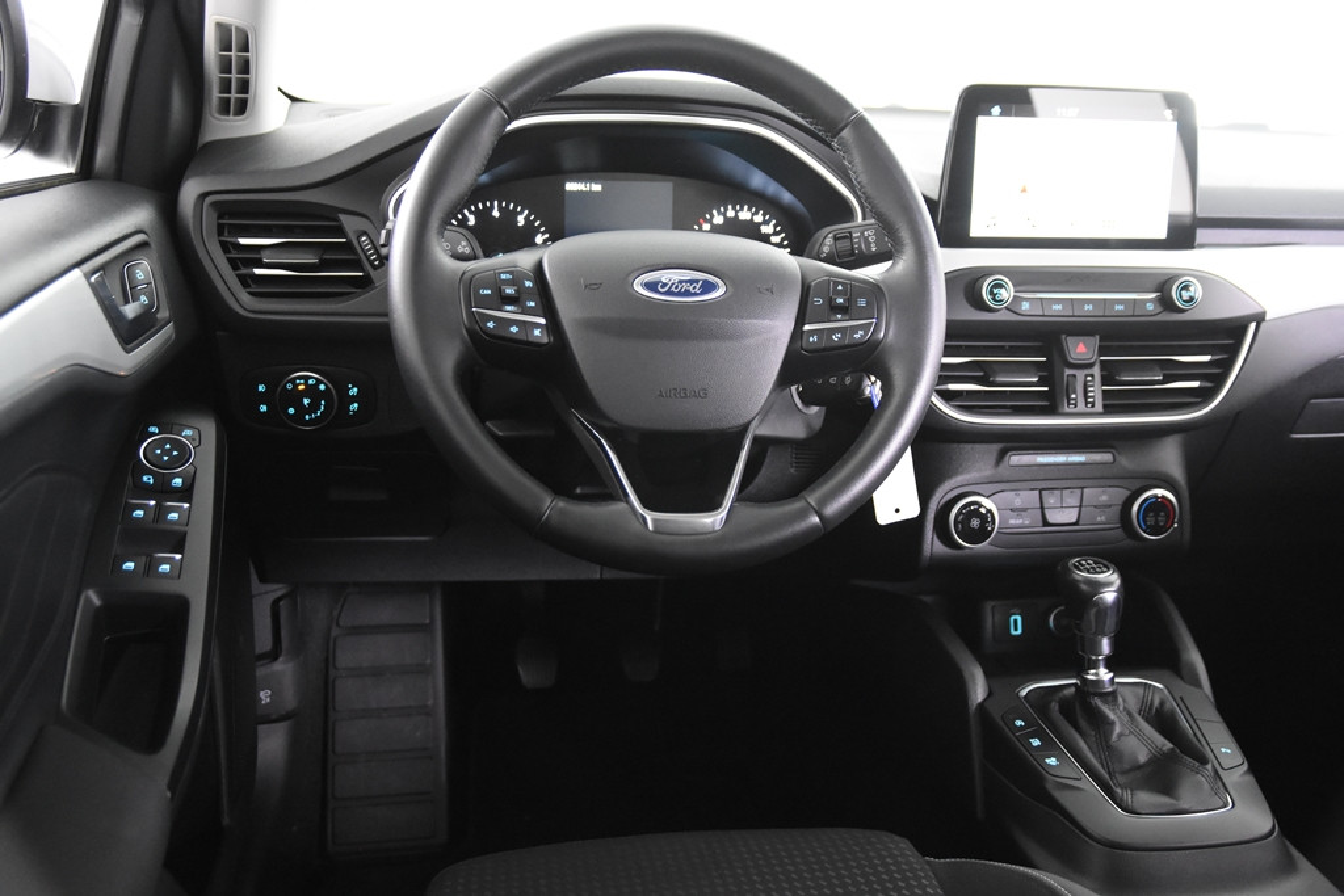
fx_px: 1344
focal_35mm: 36
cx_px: 672
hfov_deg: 53.1
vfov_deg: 36.9
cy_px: 448
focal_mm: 24
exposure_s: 1/40
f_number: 3
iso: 5000
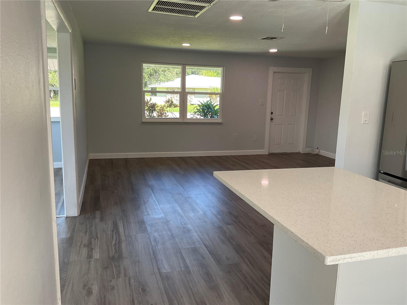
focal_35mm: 29
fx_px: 341
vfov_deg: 48.2
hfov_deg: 61.7
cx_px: 204
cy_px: 152
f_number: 1.8
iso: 64
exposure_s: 1/120
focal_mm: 3
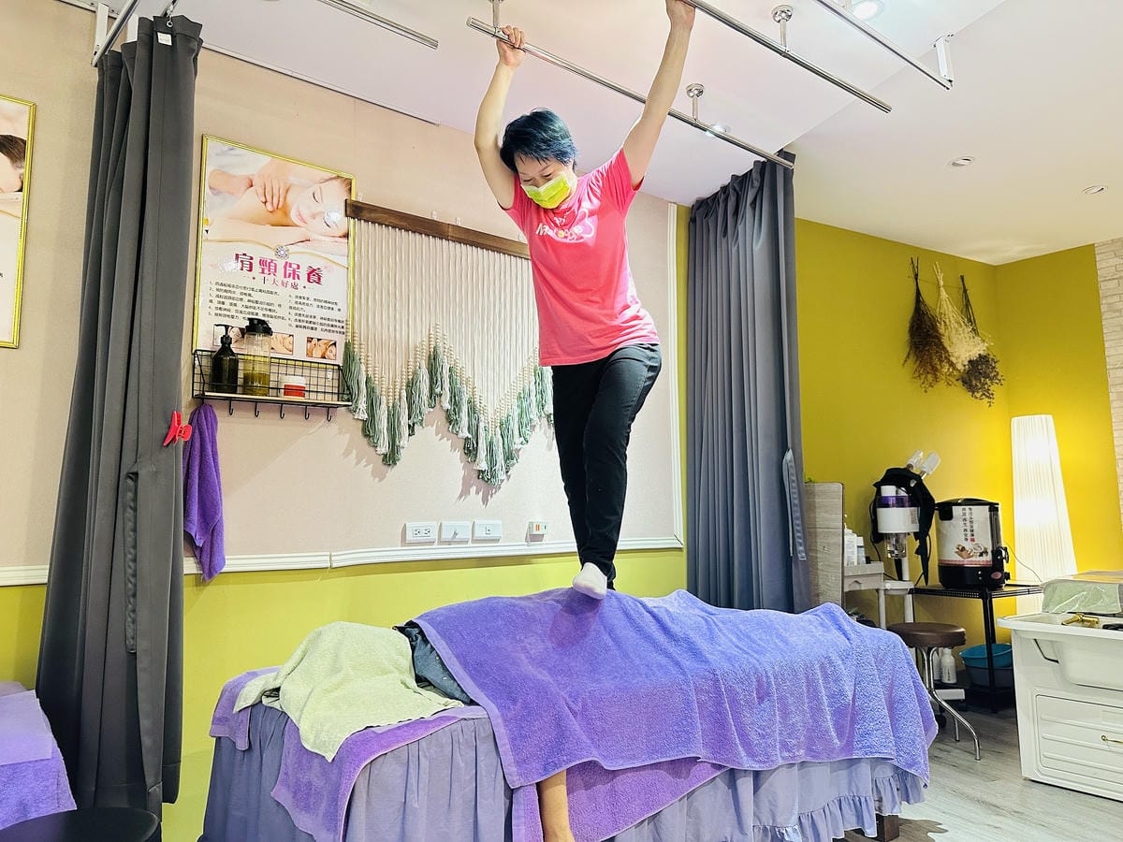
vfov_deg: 56.8
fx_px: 779
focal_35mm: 24
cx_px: 562
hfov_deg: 71.6
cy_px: 421
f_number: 1.78
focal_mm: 6.86
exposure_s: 1/60
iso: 250
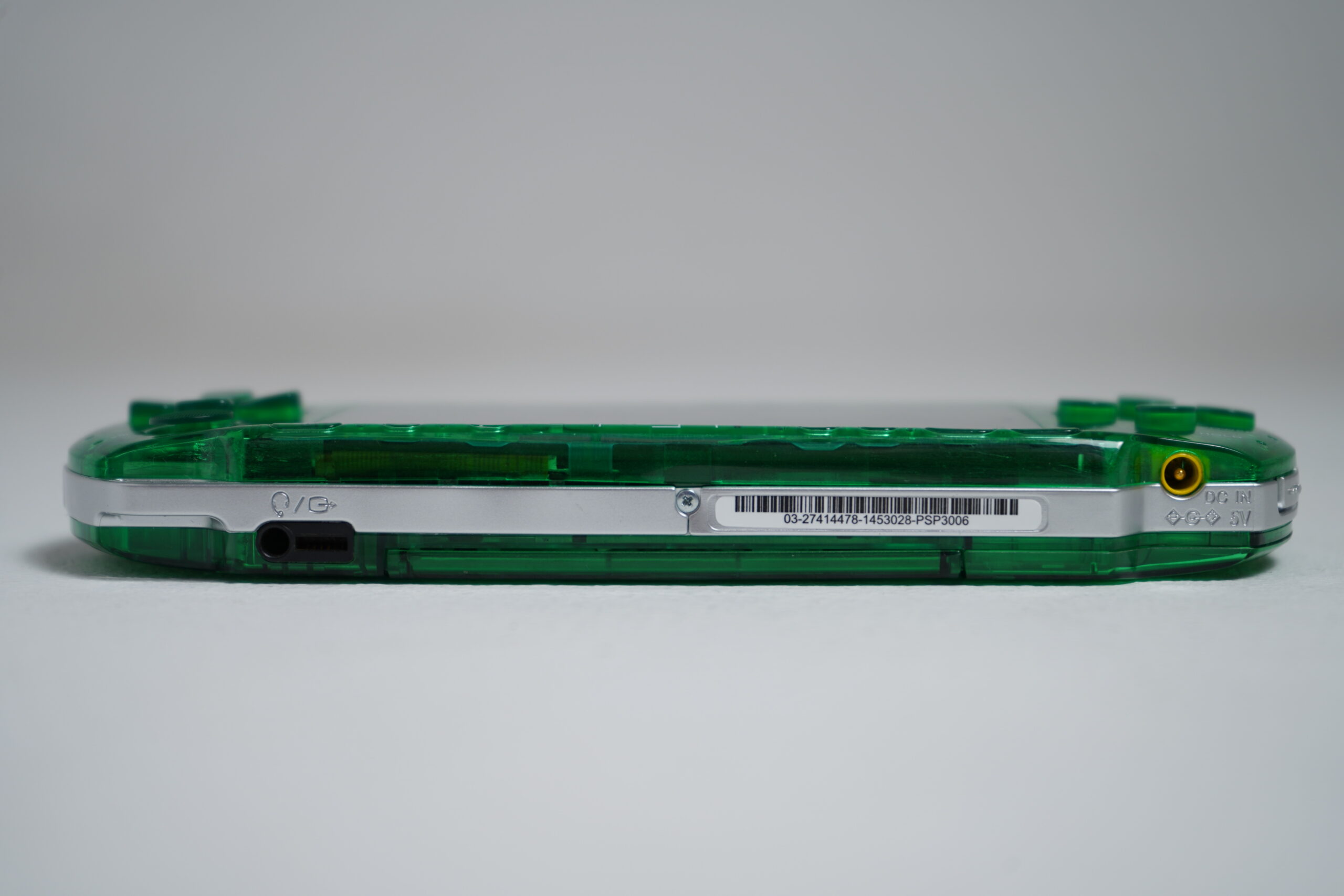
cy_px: 448
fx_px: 2576
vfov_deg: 19.7
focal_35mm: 69
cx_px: 672
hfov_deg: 29.2
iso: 100
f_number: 5.6
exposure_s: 1/13
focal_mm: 69
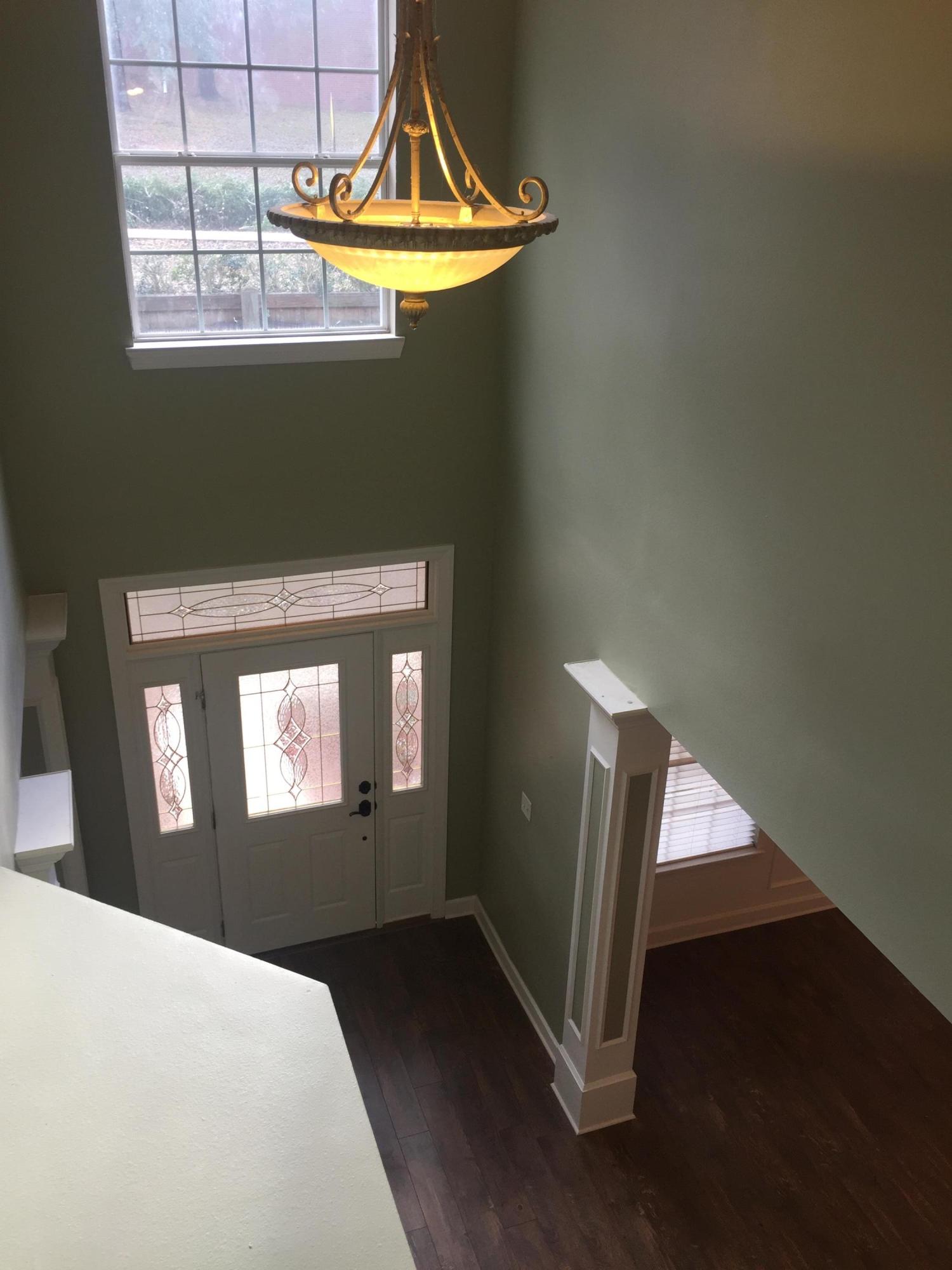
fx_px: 1063
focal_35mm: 29
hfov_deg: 48.2
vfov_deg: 61.7
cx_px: 476
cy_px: 635
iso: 32
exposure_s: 1/60
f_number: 2.2
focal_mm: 4.15
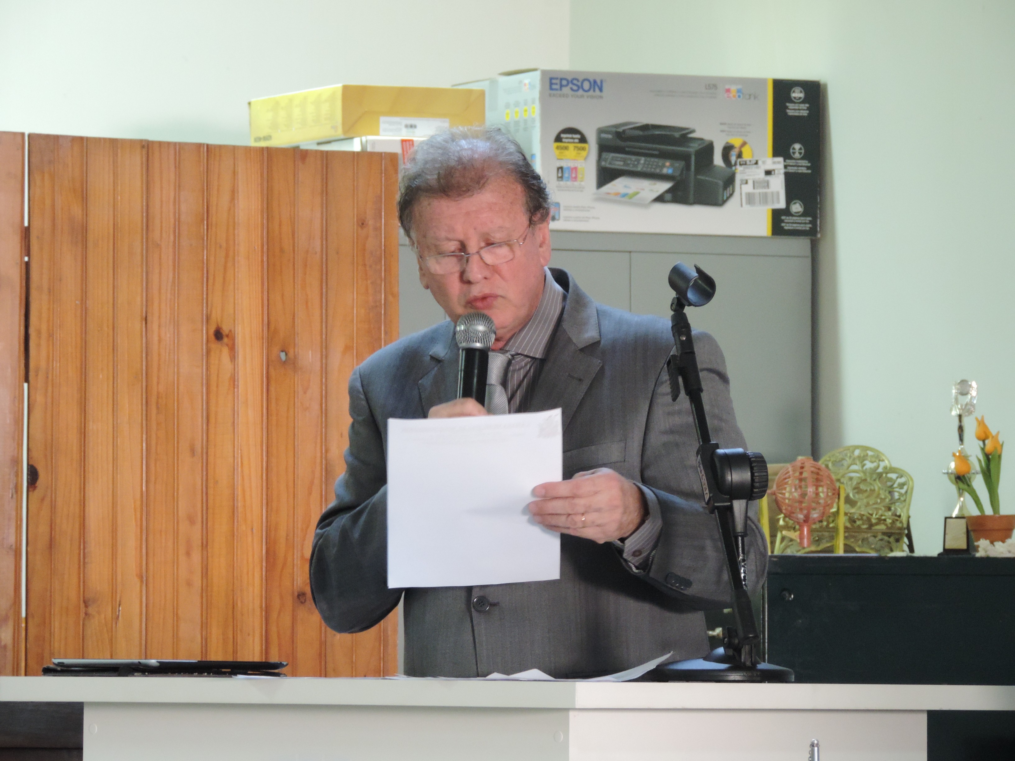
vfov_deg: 5.9
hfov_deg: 7.9
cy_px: 380
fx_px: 7330
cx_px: 508
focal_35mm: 250
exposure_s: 1/15
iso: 800
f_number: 4.7
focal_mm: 44.5
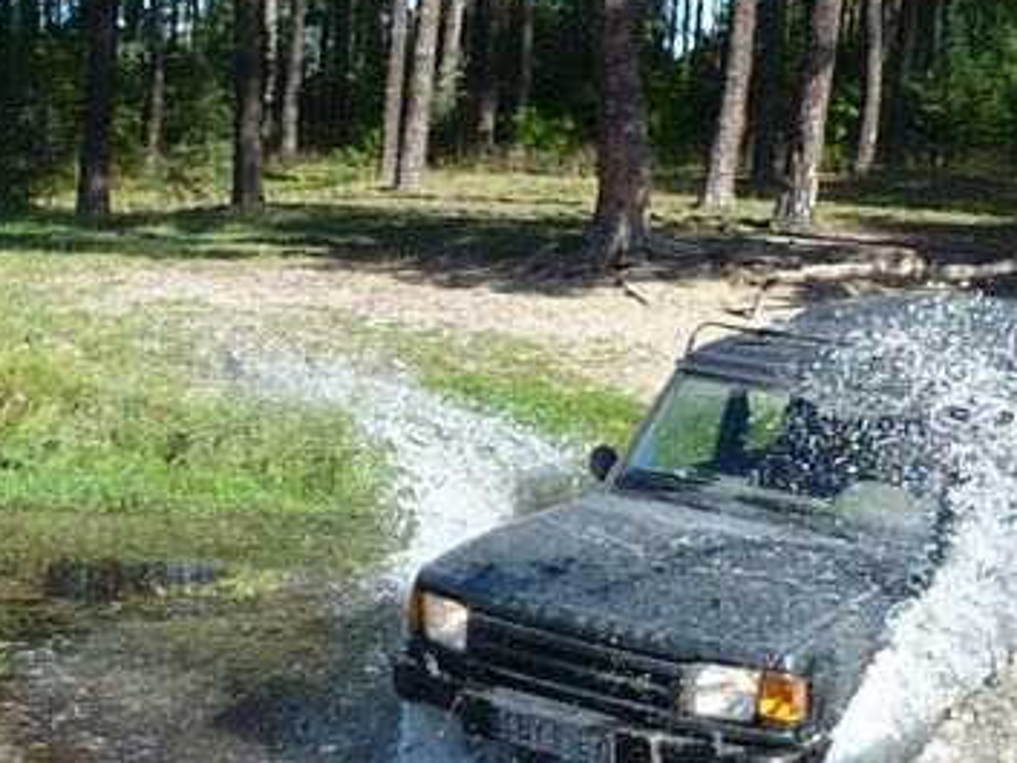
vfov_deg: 21.4
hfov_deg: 28.5
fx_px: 1998
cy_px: 593
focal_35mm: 68
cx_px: 628
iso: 800
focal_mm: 5.3
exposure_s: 1/400
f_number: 8
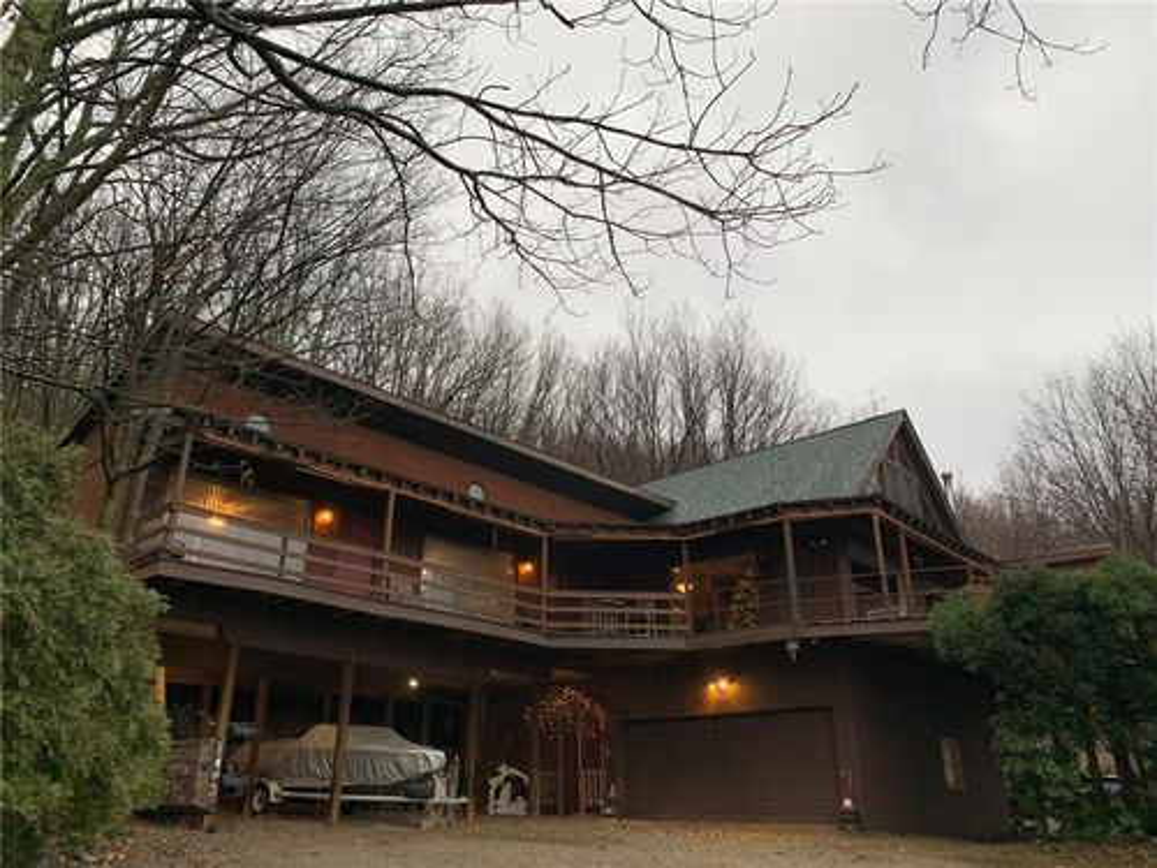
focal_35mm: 26
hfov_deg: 67.3
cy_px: 434
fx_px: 869
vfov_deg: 53.1
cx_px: 578
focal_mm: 4.25
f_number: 1.8
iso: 64
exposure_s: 1/121
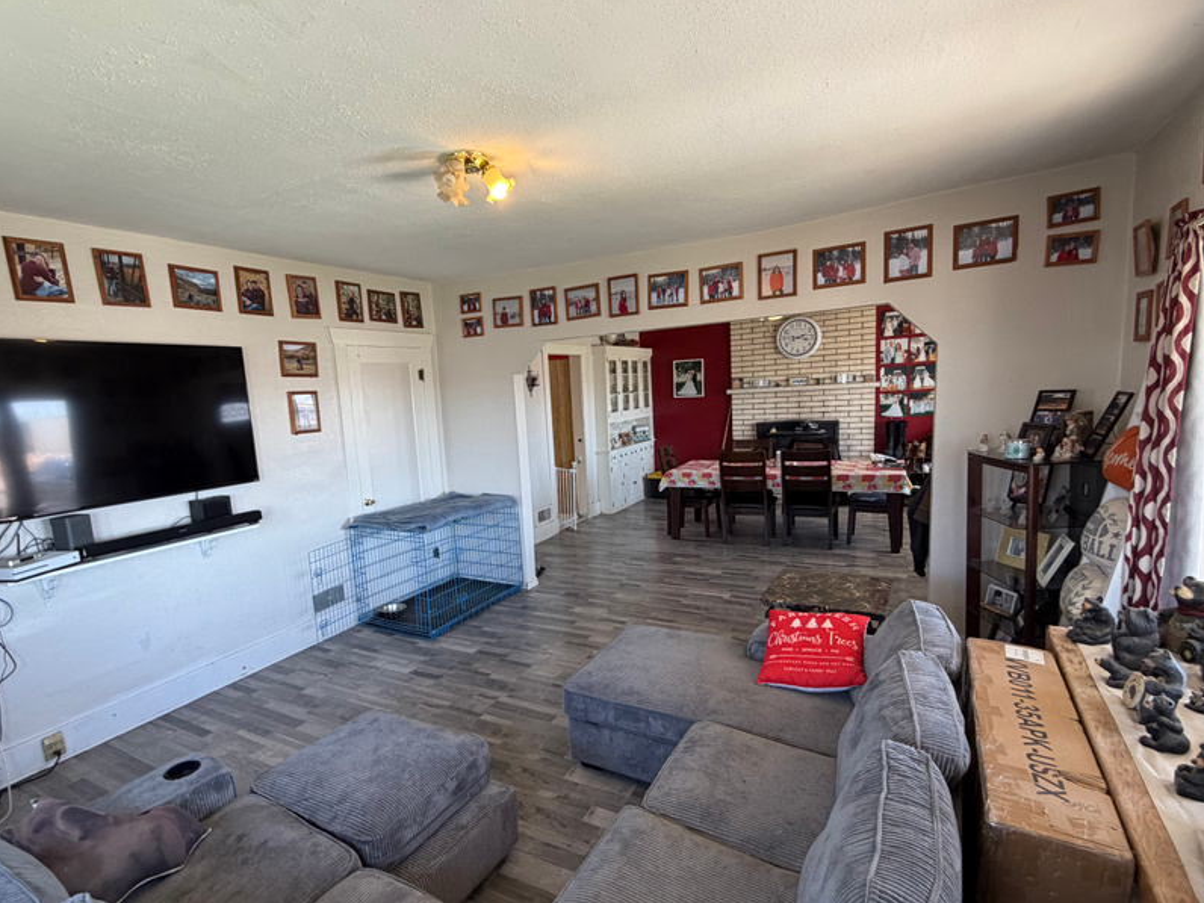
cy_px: 479
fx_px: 626
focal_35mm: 18
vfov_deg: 71.5
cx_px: 552
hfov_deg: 87.6
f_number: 2.2
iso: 200
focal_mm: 2.22
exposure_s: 1/121
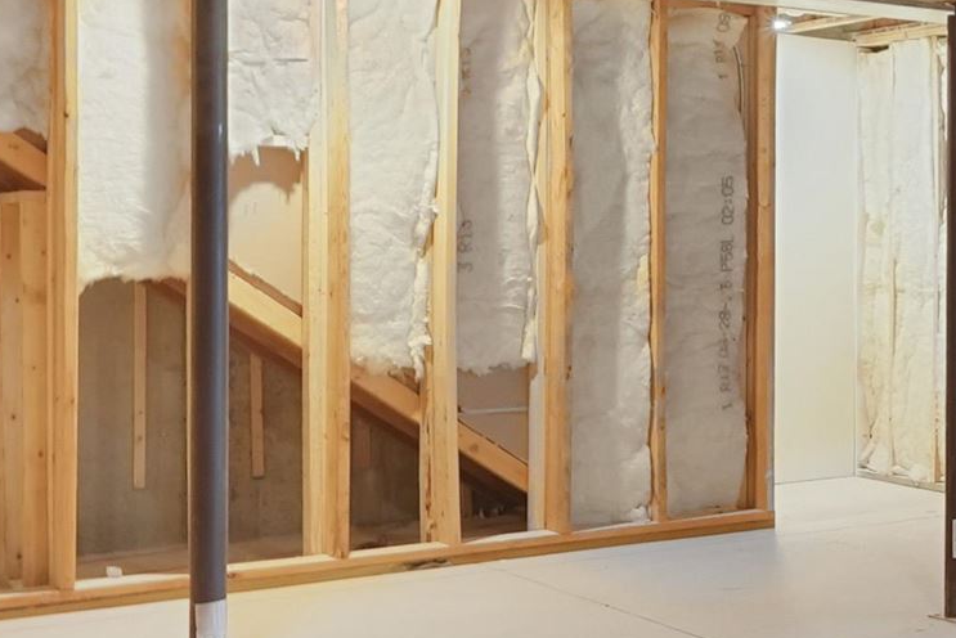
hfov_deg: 25.5
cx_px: 1382
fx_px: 1647
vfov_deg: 21.9
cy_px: 245
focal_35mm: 62
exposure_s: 1/2.5
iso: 2000
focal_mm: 15
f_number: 10
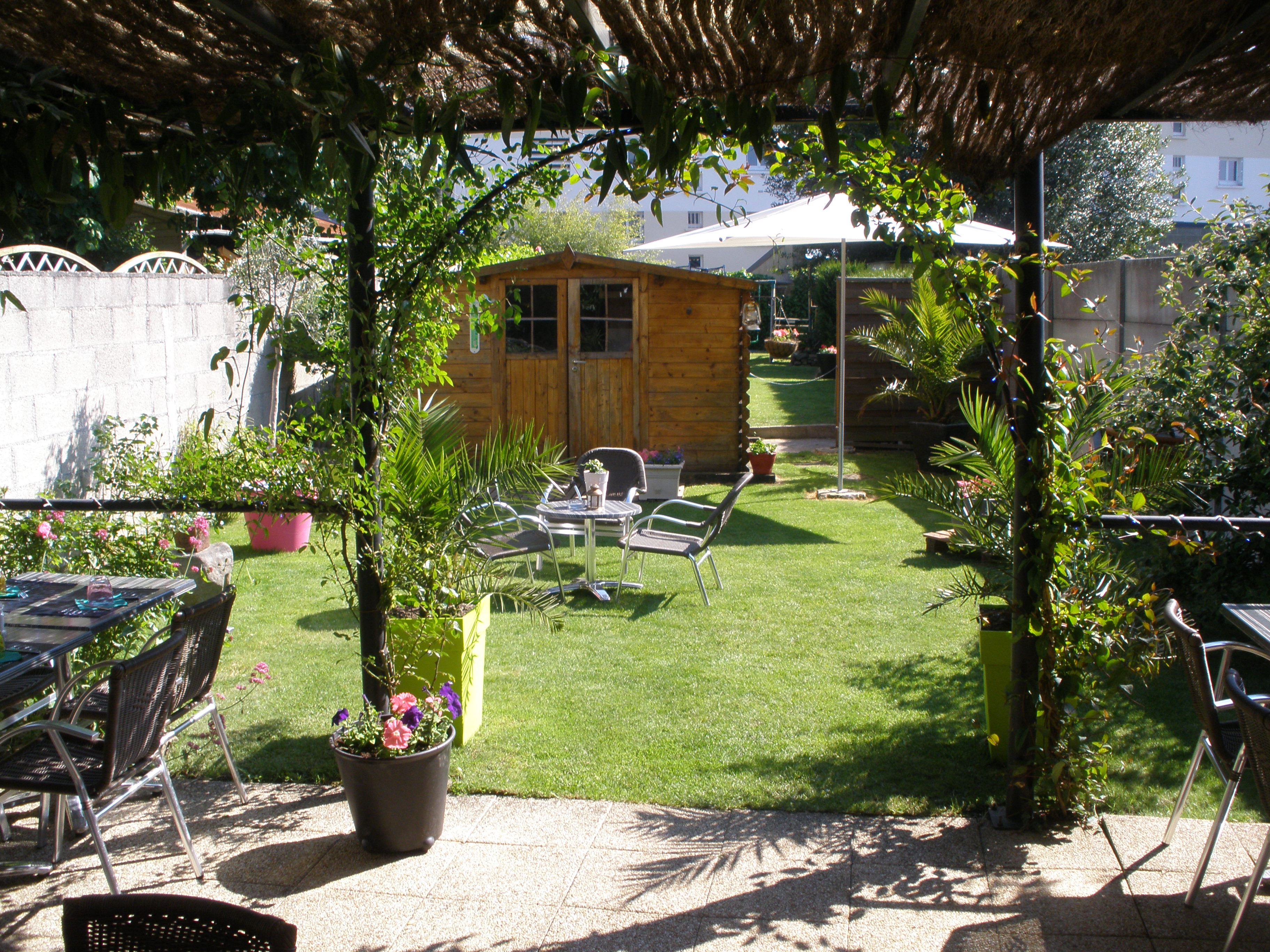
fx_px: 1321
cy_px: 476
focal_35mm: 36
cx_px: 635
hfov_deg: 51.4
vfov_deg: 39.7
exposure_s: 1/125
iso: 80
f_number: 5.6
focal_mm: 6.3
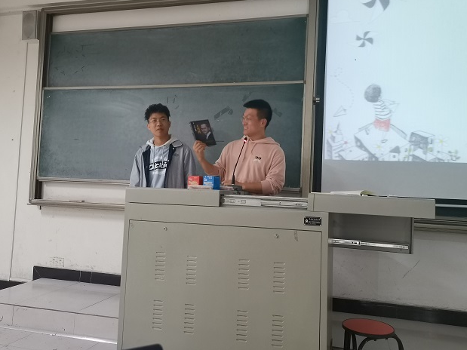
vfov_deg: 46.8
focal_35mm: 30
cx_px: 239
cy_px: 170
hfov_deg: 60.0
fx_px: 405
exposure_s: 1/33.3
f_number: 1.8
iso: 400
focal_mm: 5.4
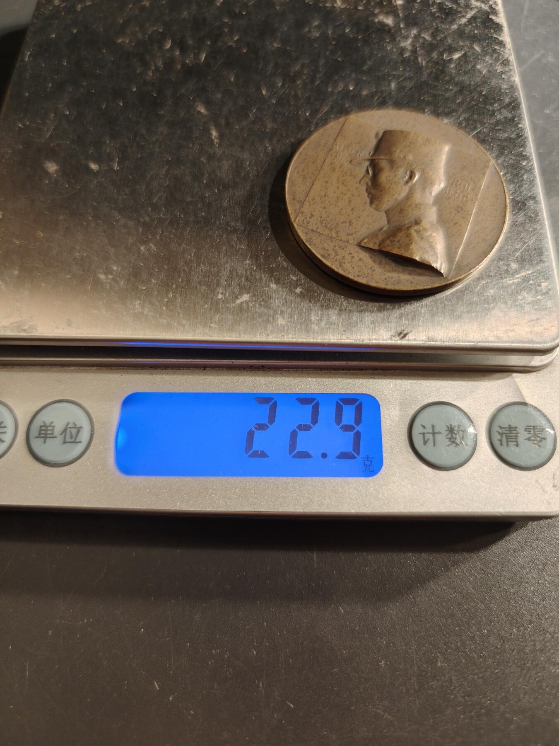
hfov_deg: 58.9
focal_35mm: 23
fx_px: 495
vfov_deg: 73.9
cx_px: 280
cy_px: 373
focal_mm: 6.06
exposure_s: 1/115
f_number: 1.6
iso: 250
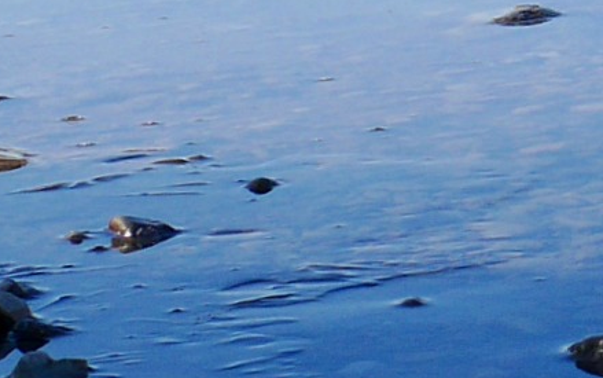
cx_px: 1589
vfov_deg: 5.7
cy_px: -138
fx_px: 3733
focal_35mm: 227
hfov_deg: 8.3
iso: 200
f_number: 7.1
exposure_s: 1/400
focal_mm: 16
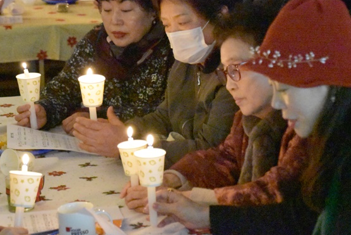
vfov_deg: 9.2
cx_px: 143
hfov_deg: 13.7
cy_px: 84
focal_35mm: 150
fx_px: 1460
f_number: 5
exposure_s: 1/125
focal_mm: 75
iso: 20000
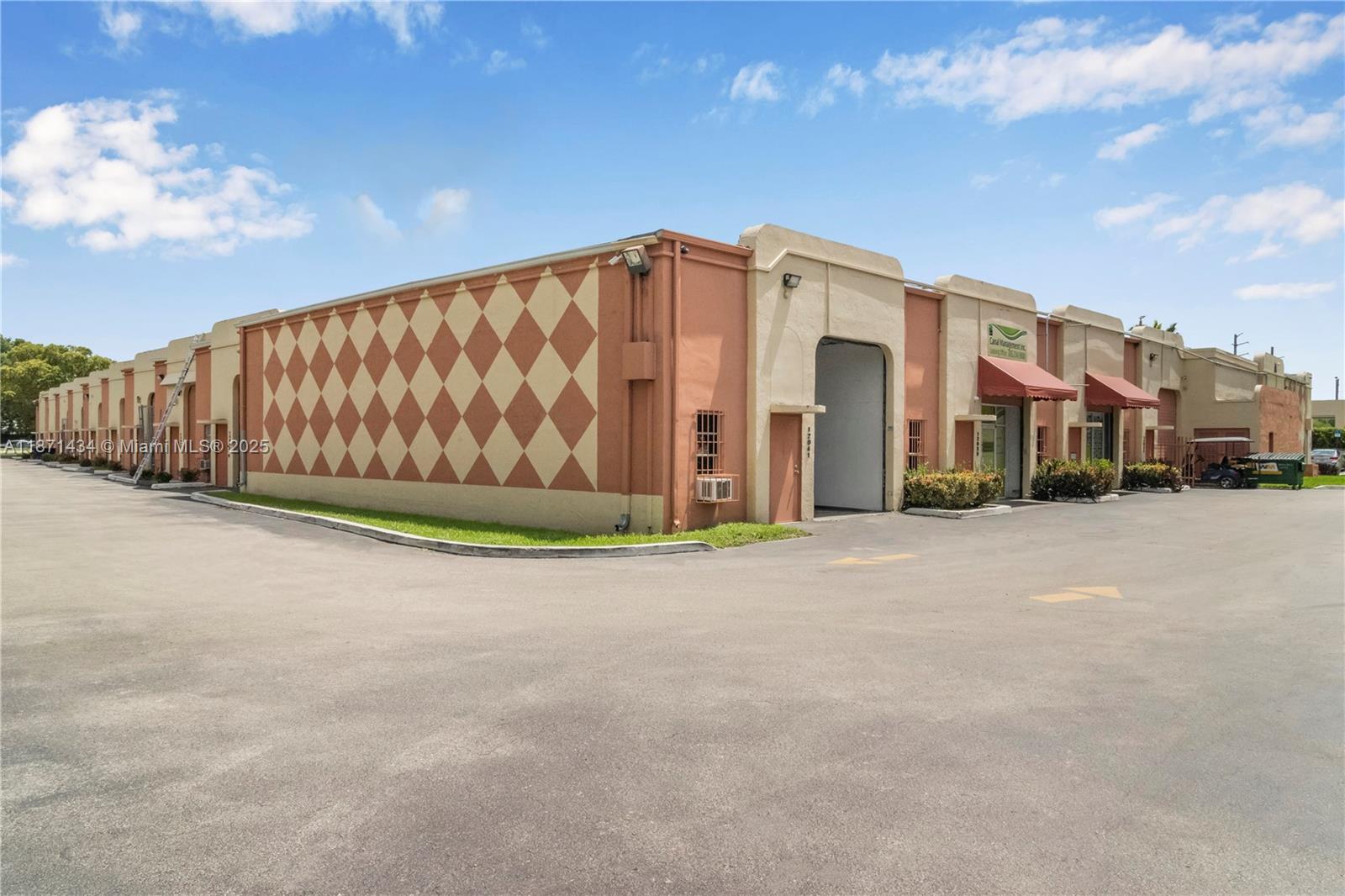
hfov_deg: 73.8
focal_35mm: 24
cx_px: 672
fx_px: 896
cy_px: 448
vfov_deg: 53.1
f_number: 22
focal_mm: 24
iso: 3200
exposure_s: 1/200
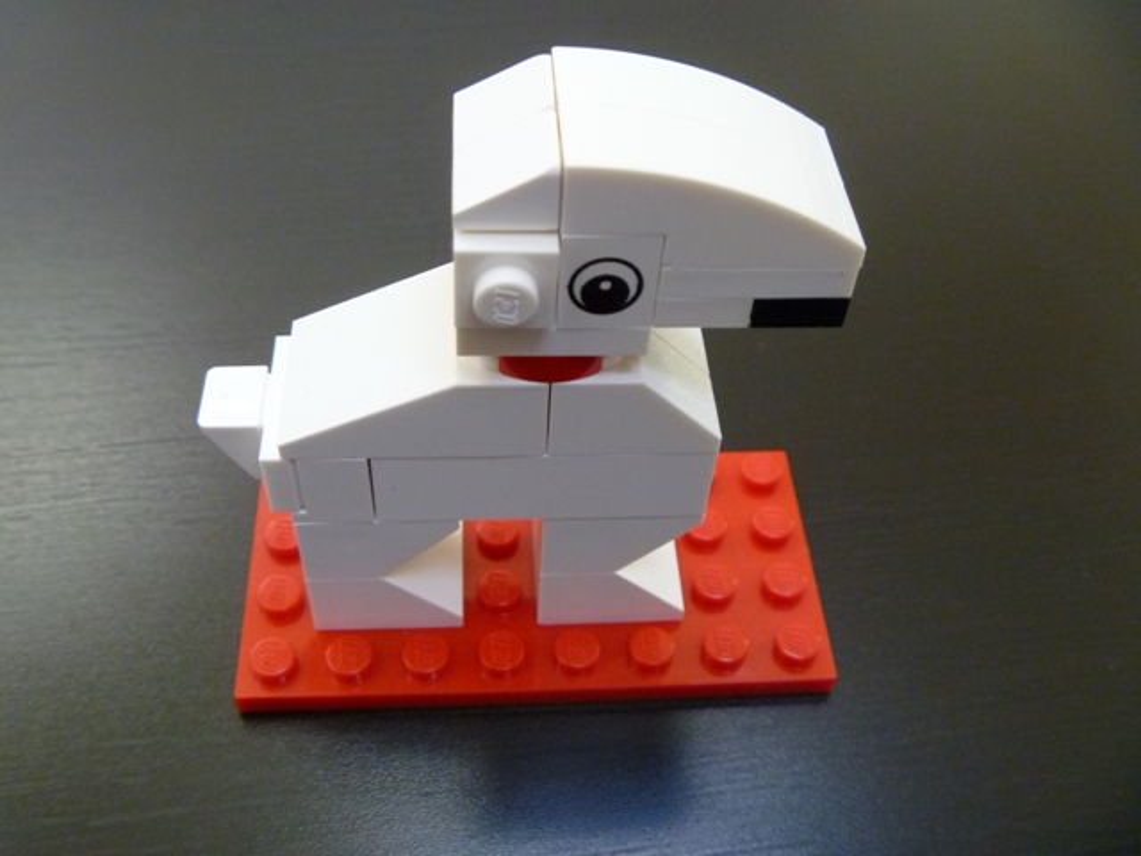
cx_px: 570
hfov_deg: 52.6
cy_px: 428
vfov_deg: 40.7
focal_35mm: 35
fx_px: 1154
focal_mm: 6.3
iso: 400
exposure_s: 1/60
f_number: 3.5
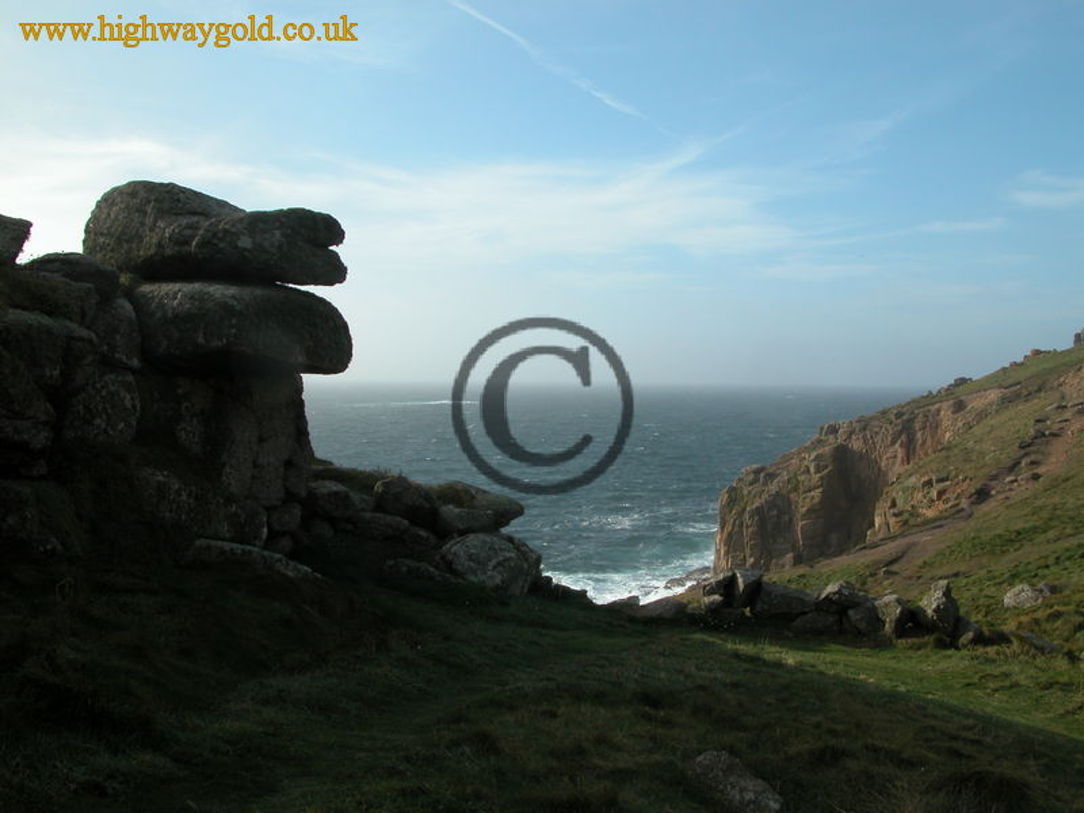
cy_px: 406
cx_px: 542
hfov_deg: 52.6
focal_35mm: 35
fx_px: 1096
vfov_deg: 40.7
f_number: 6.3
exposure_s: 1/339
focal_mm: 9
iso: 100
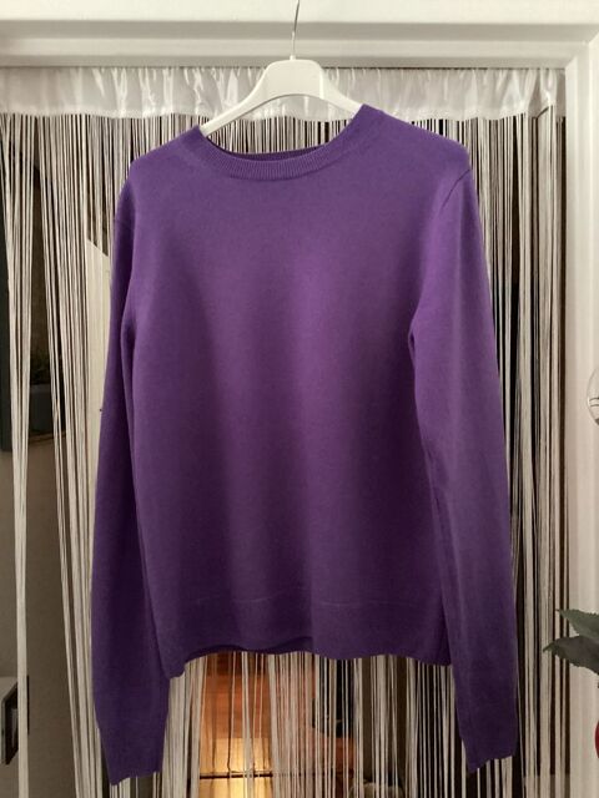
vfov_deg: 58.4
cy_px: 399
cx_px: 300
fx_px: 715
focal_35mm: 31
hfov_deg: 45.4
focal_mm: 3.3
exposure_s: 1/17
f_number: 2.4
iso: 800
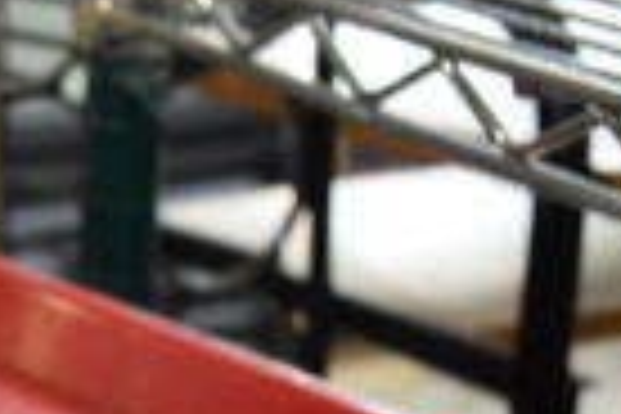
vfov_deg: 9.8
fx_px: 2294
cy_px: 742
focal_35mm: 133
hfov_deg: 14.6
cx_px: -243
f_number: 3.5
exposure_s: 1/125
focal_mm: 20
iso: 800
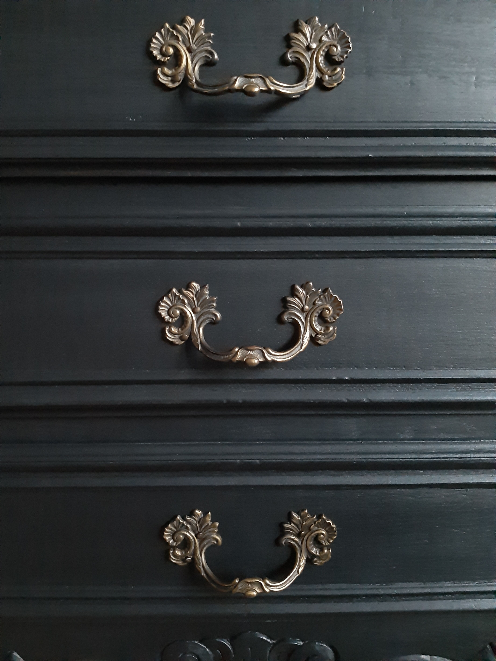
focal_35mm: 27
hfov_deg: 51.4
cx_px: 248
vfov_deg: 65.3
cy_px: 330
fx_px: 516
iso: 1250
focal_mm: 3.93
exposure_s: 1/10
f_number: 1.7
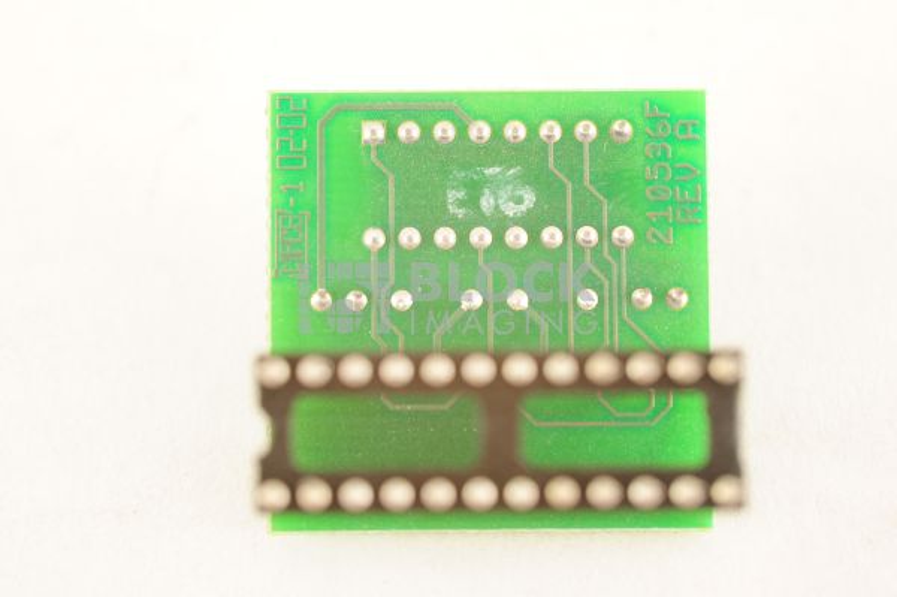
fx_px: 1245
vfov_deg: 26.9
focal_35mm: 50
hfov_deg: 39.6
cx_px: 448
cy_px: 298
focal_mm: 50
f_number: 9
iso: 1600
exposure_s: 1/125
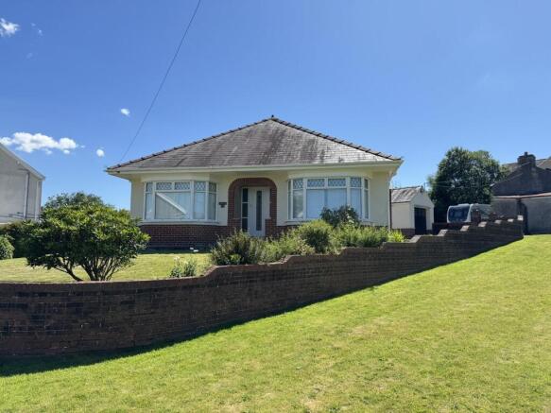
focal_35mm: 24
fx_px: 382
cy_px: 206
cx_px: 276
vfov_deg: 56.8
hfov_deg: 71.6
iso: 80
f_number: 1.78
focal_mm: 6.76
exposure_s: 1/3597
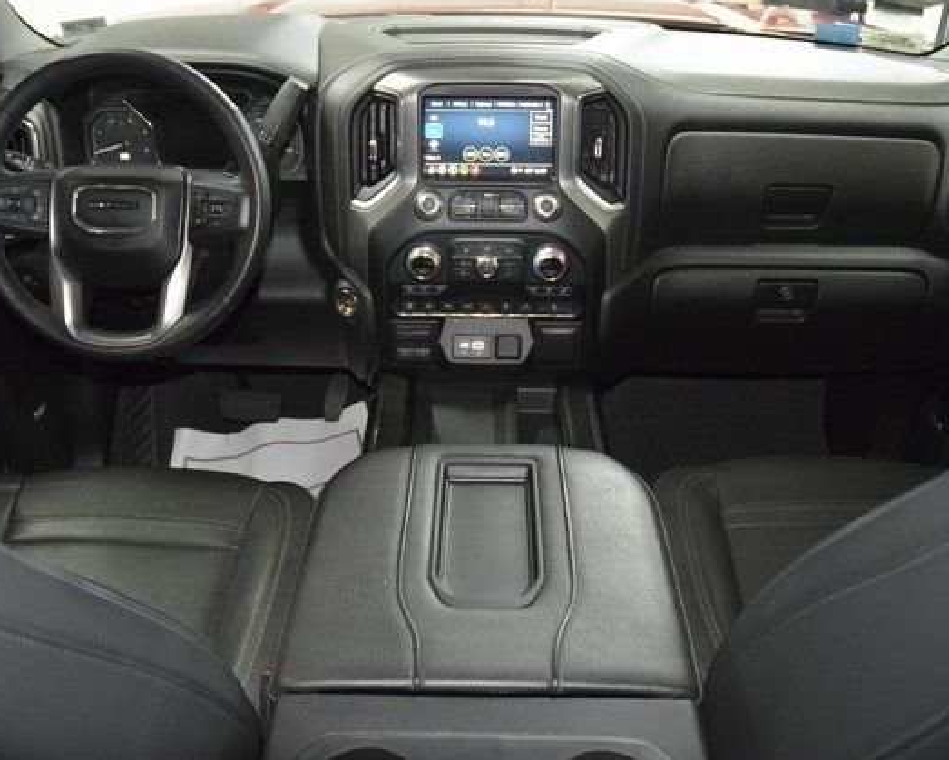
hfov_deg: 57.2
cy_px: 382
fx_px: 871
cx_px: 470
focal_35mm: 31
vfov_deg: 47.1
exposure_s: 1/50
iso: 3200
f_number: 3.5
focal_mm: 18
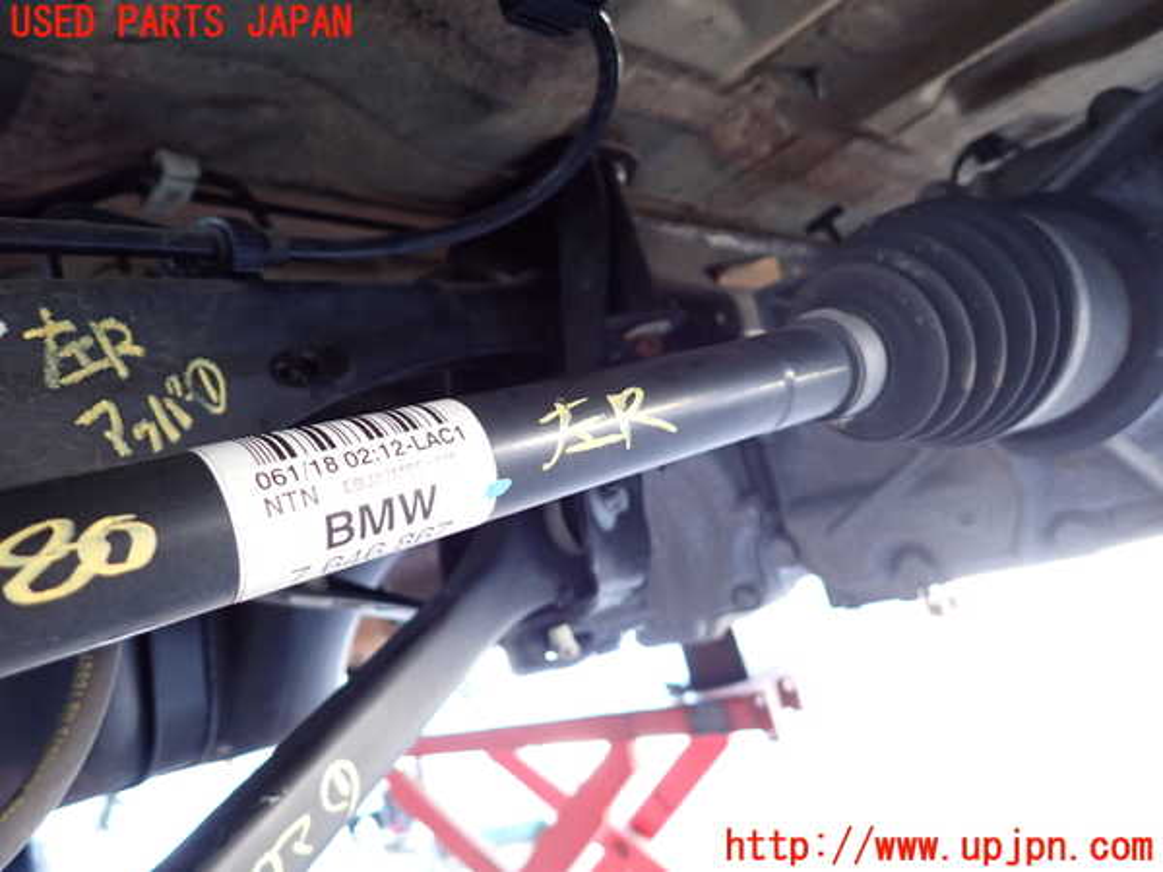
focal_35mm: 25
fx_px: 840
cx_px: 582
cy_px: 436
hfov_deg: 69.4
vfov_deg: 54.9
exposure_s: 1/30
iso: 320
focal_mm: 4.5
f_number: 2
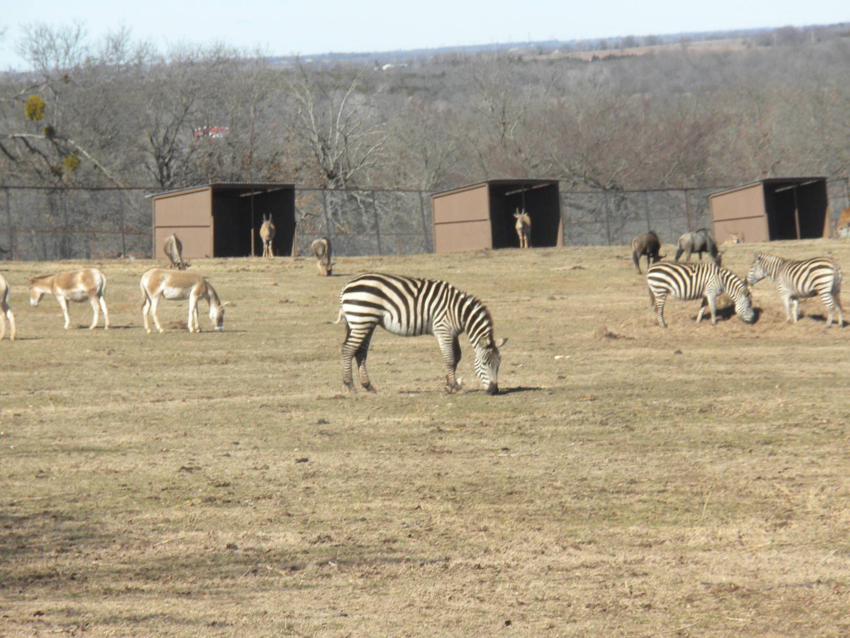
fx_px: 5844
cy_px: 319
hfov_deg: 8.3
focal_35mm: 238
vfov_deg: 6.2
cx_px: 425
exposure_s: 1/49.2
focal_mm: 42.1
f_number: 14
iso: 64
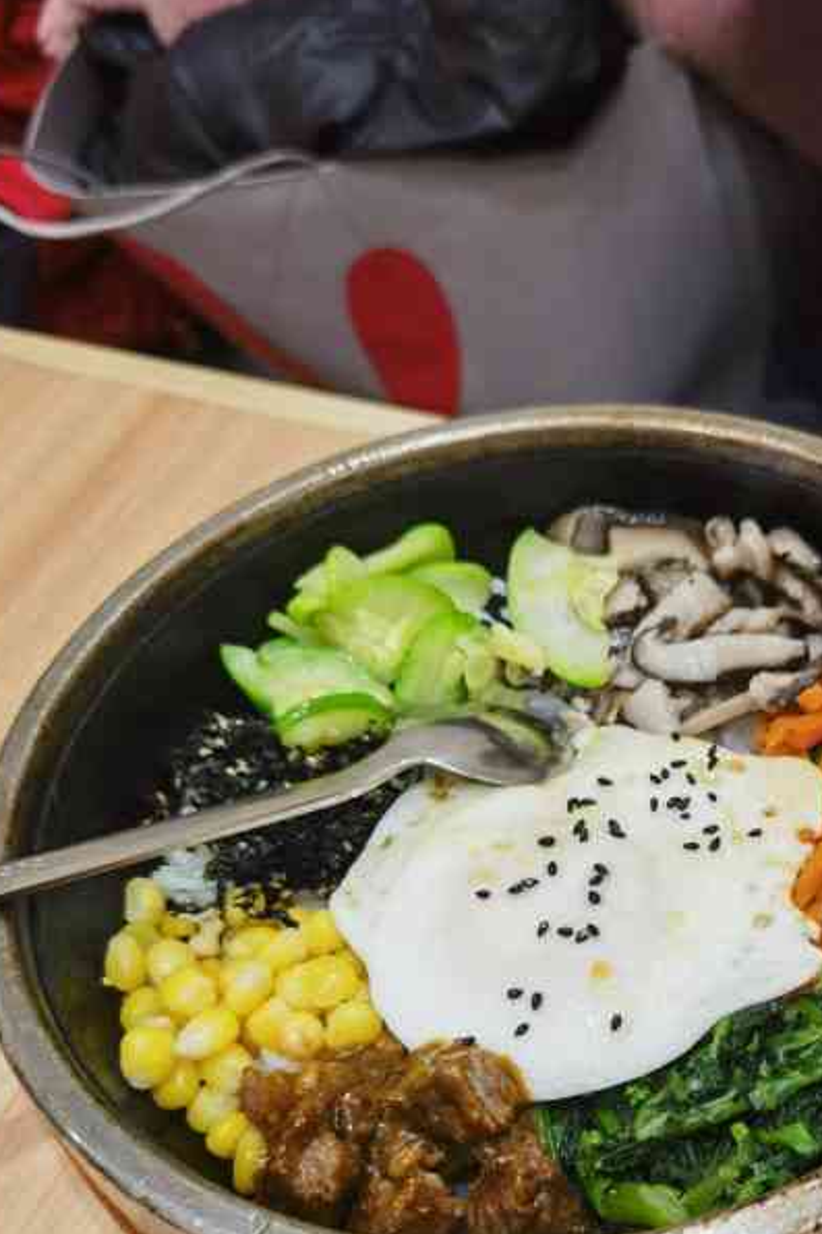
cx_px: 629
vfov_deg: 42.9
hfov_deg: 29.9
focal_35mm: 44
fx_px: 1508
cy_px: 949
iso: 80
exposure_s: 1/100
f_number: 1.9
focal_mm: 6.67
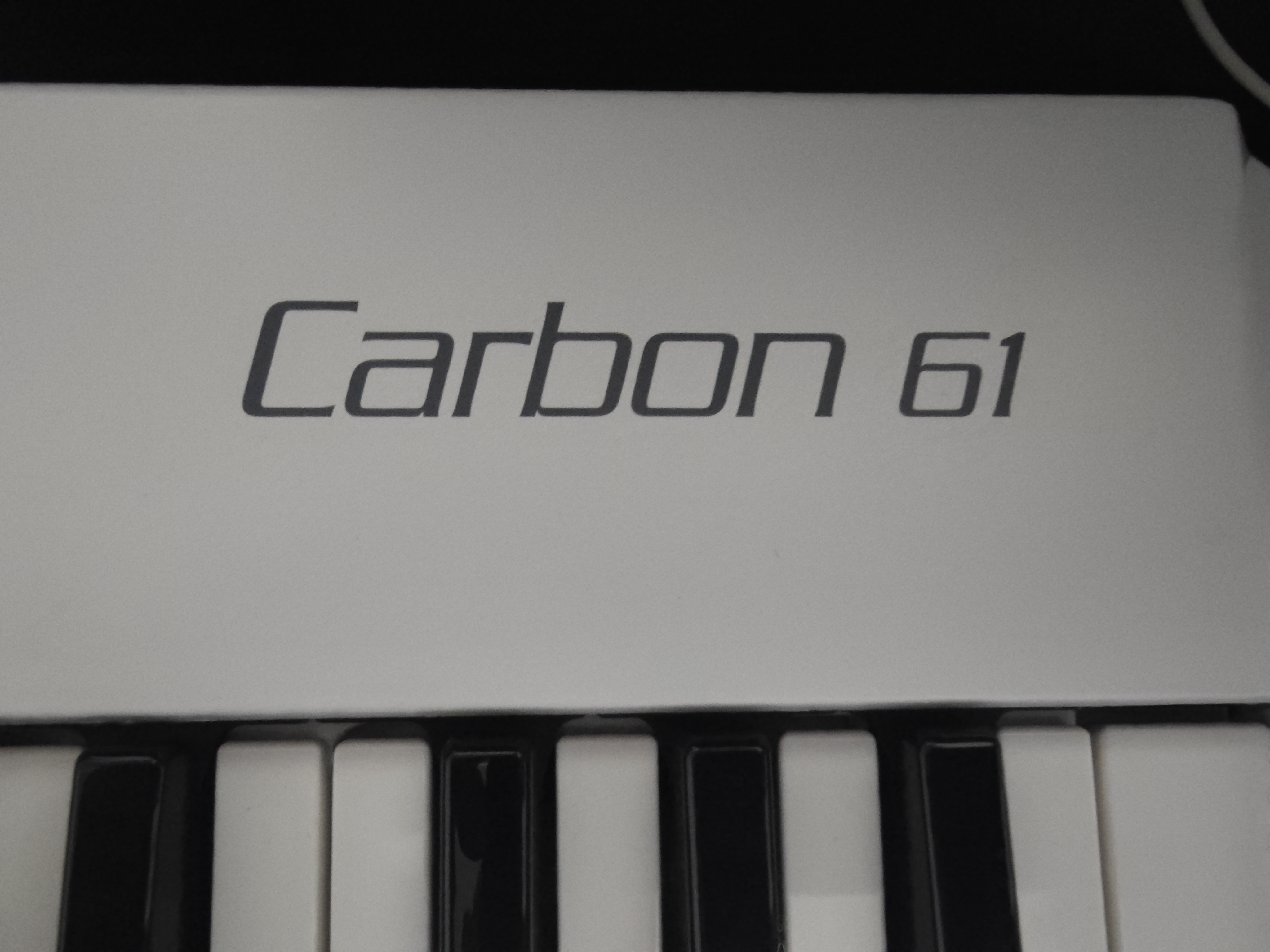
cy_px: 476
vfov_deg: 58.9
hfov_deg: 73.9
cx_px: 635
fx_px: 844
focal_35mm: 23
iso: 2500
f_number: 1.8
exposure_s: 1/14.3
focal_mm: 2.03
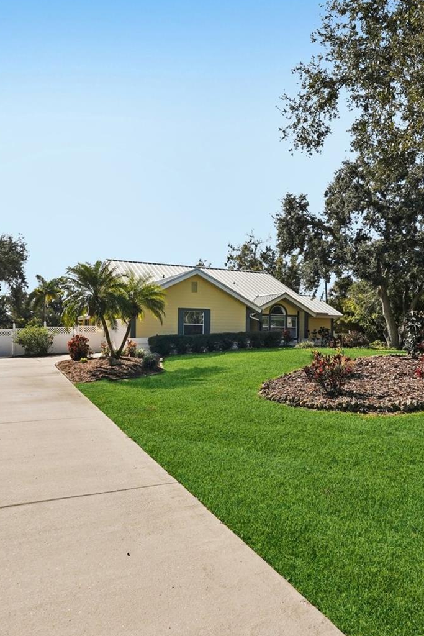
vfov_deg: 71.5
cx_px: 220
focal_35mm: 25
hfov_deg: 51.3
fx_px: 441
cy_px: 324
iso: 400
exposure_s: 1/1250
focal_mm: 16
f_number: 8
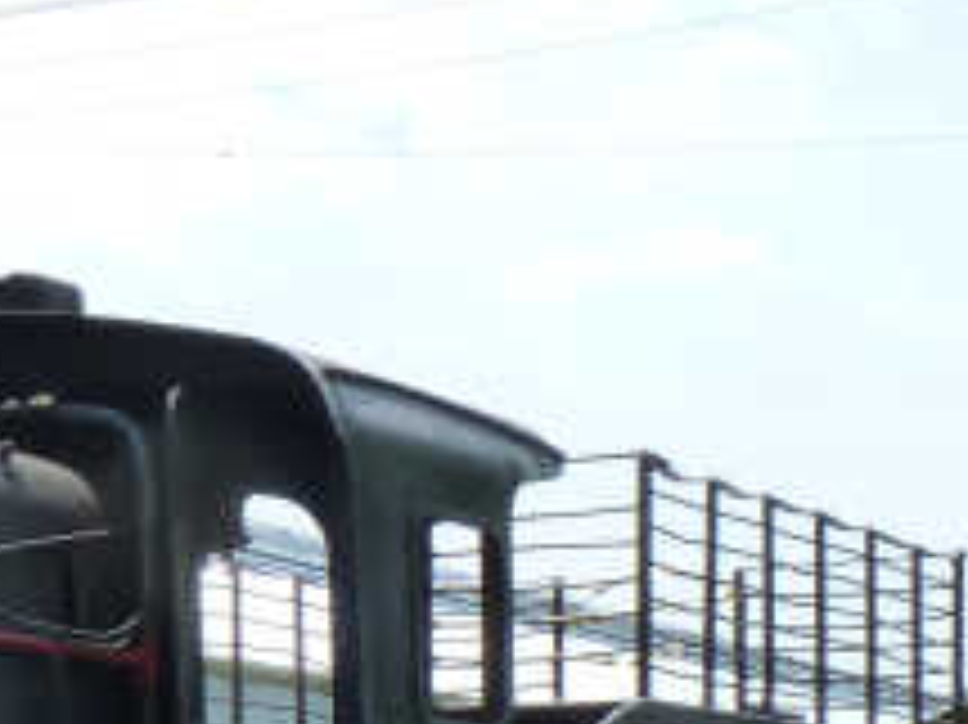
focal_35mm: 163
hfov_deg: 11.4
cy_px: 980
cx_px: -702
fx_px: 4556
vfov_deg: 8.9
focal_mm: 6.2
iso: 125
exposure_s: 1/320
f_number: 5.6
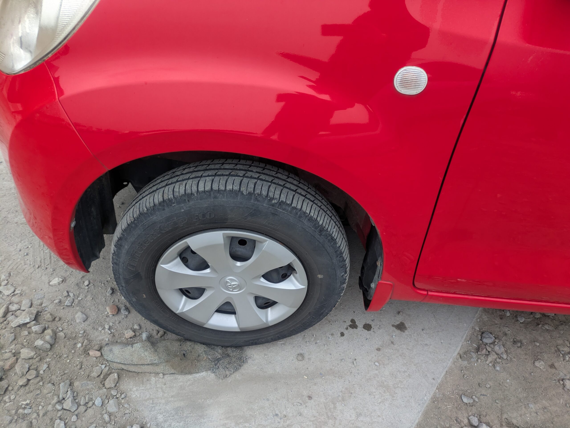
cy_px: 214
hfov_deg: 69.4
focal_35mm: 25
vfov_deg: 54.9
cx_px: 285
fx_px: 412
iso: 59
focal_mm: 5.43
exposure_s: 1/399
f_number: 1.89
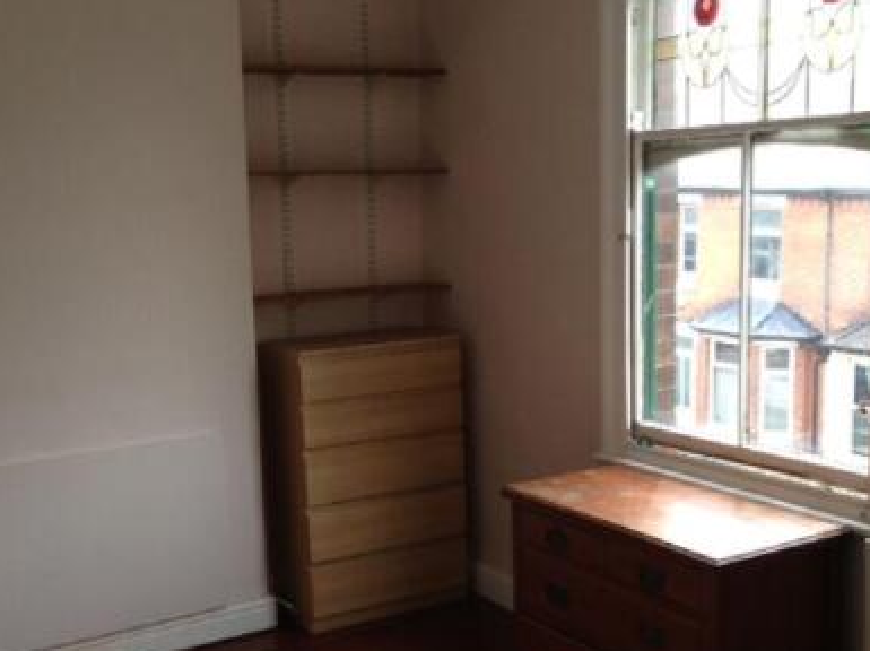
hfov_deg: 38.2
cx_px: 467
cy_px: 381
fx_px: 1255
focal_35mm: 50
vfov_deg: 29.0
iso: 80
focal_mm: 4.13
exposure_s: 1/120
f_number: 2.4
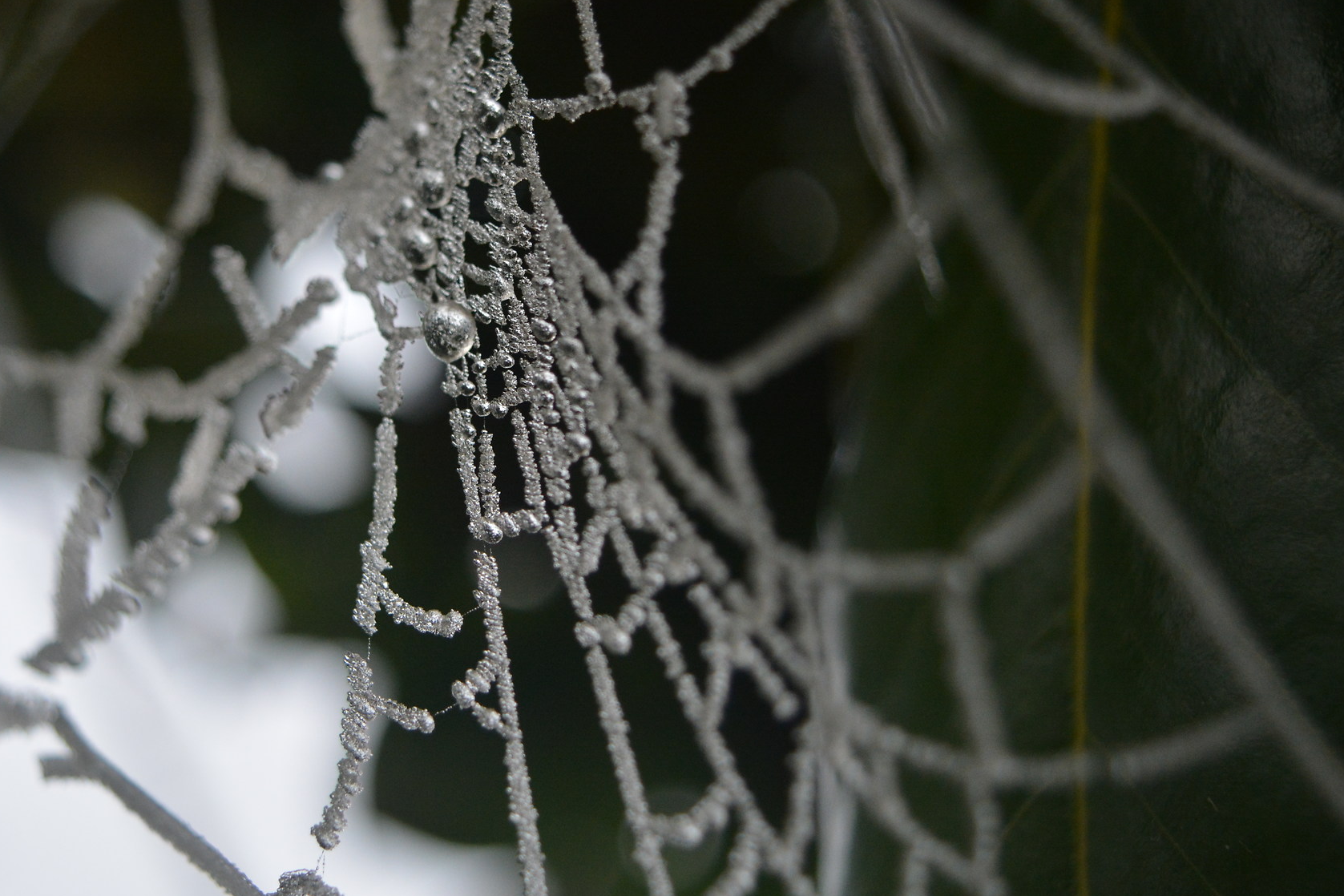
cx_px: 463
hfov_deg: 27.6
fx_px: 2725
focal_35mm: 73
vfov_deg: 18.6
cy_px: 342
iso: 800
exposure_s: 1/800
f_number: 4.5
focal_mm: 34
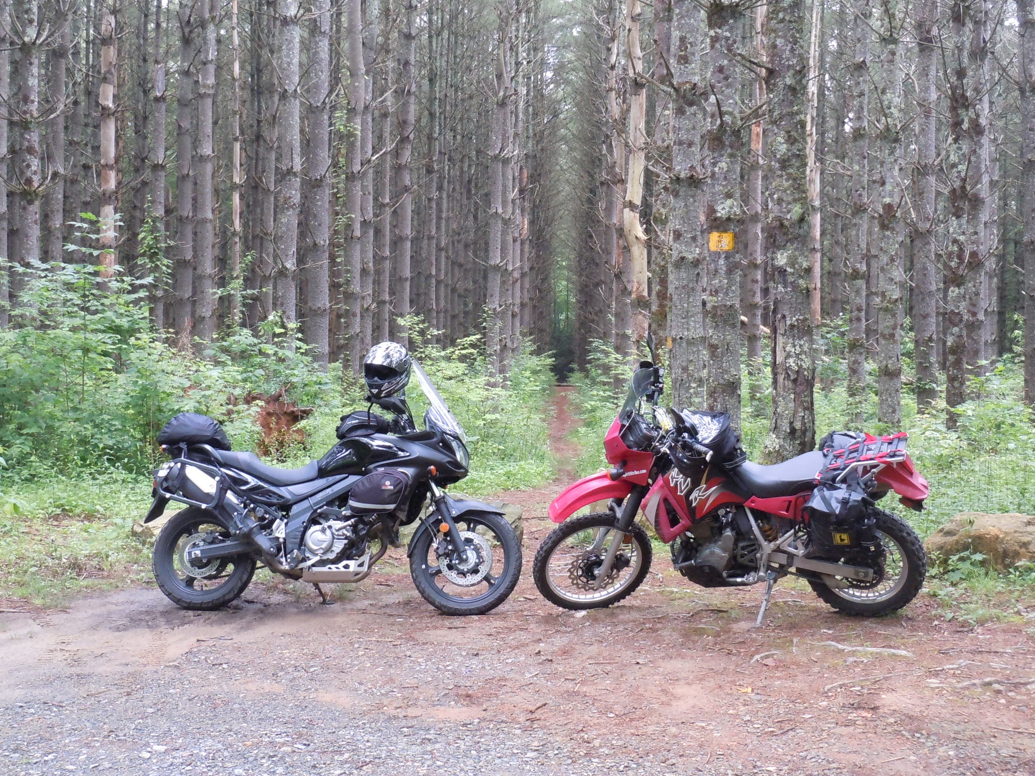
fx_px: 1345
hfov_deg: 42.1
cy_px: 351
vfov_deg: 32.2
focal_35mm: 45
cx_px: 532
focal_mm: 6.9
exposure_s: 1/50
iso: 400
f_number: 4.3
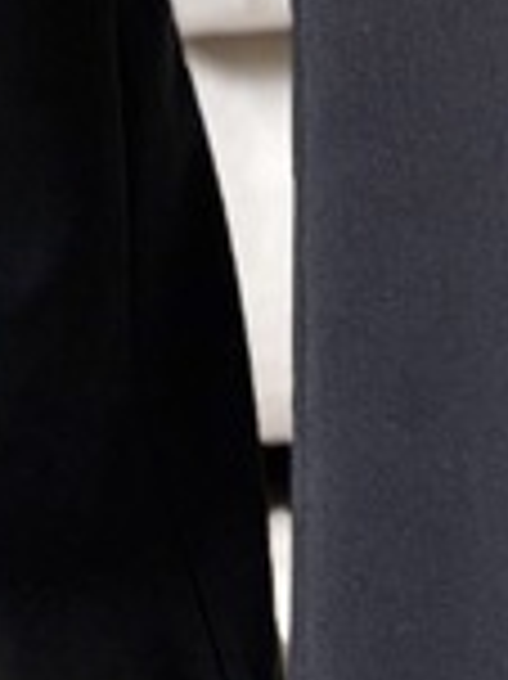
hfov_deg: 8.6
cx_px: 472
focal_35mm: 172
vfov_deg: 9.9
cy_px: -1027
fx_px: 3370
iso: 32
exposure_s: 1/161
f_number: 1.6
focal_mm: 5.96
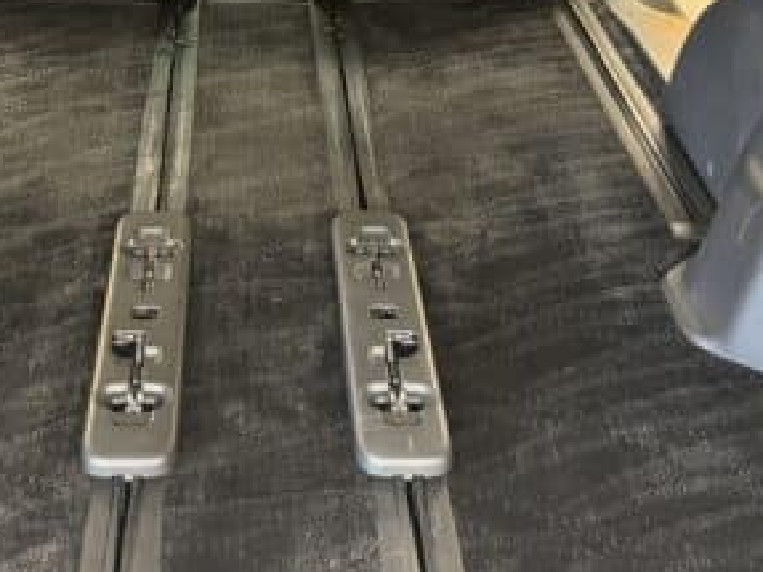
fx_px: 1476
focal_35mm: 67
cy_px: -5
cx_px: 239
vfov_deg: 21.1
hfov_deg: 28.7
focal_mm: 6.76
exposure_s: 1/33
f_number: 1.78
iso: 640
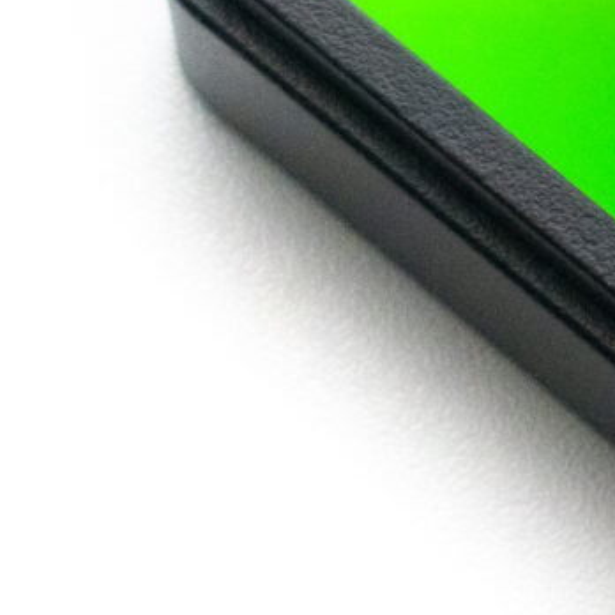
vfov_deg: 4.0
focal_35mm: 432
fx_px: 8683
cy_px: -421
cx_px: 1301
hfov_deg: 4.0
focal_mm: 46
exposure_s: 1/180
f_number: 5.3
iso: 800
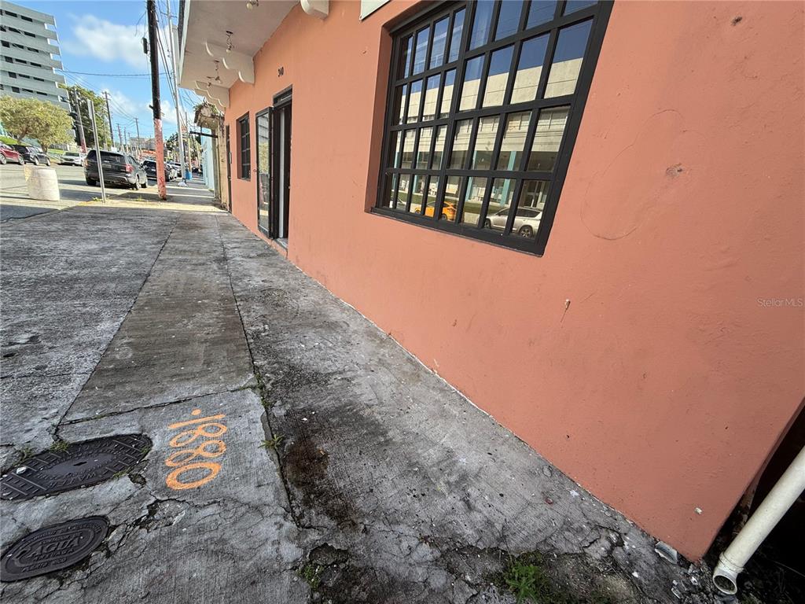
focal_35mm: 14
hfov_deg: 102.1
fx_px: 326
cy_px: 302
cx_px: 402
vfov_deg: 85.7
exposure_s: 1/289
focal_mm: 2.22
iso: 50
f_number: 2.2
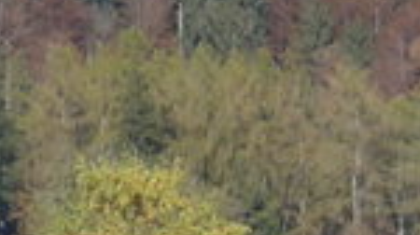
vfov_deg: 1.6
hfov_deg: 2.8
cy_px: 859
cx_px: 1341
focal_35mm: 750
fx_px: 8344
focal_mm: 17
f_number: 4.5
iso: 80
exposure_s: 1/400
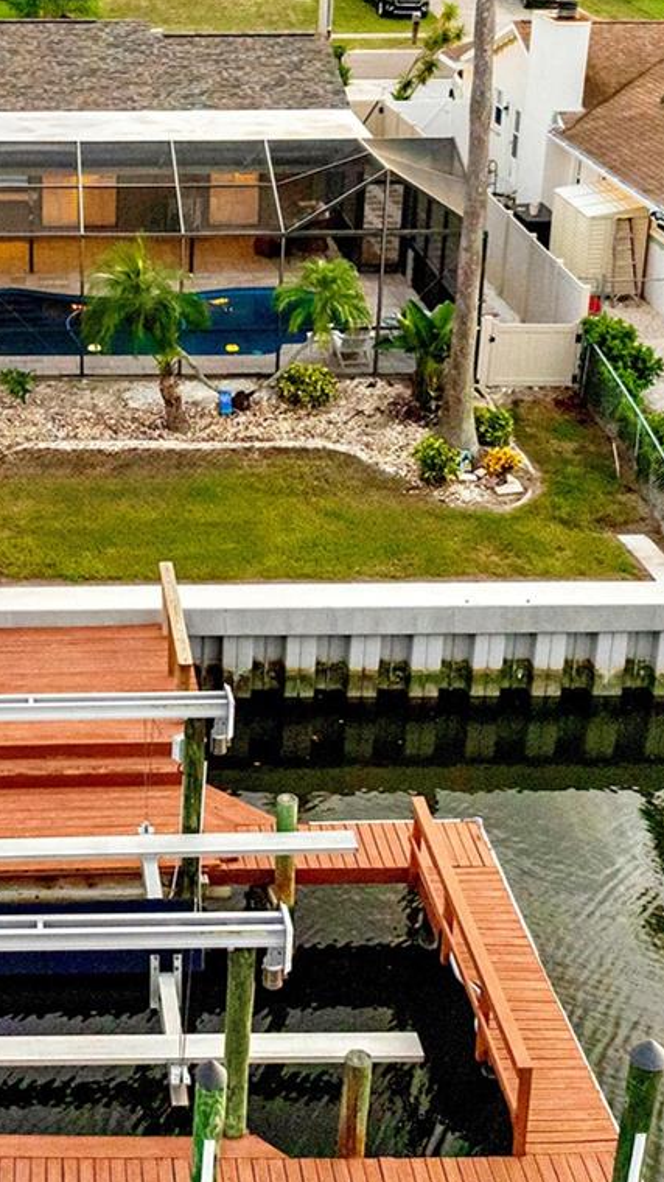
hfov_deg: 21.2
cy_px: 428
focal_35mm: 55
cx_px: 40
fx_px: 1723
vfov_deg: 37.6
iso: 400
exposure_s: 1/160
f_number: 2.8
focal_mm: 12.29
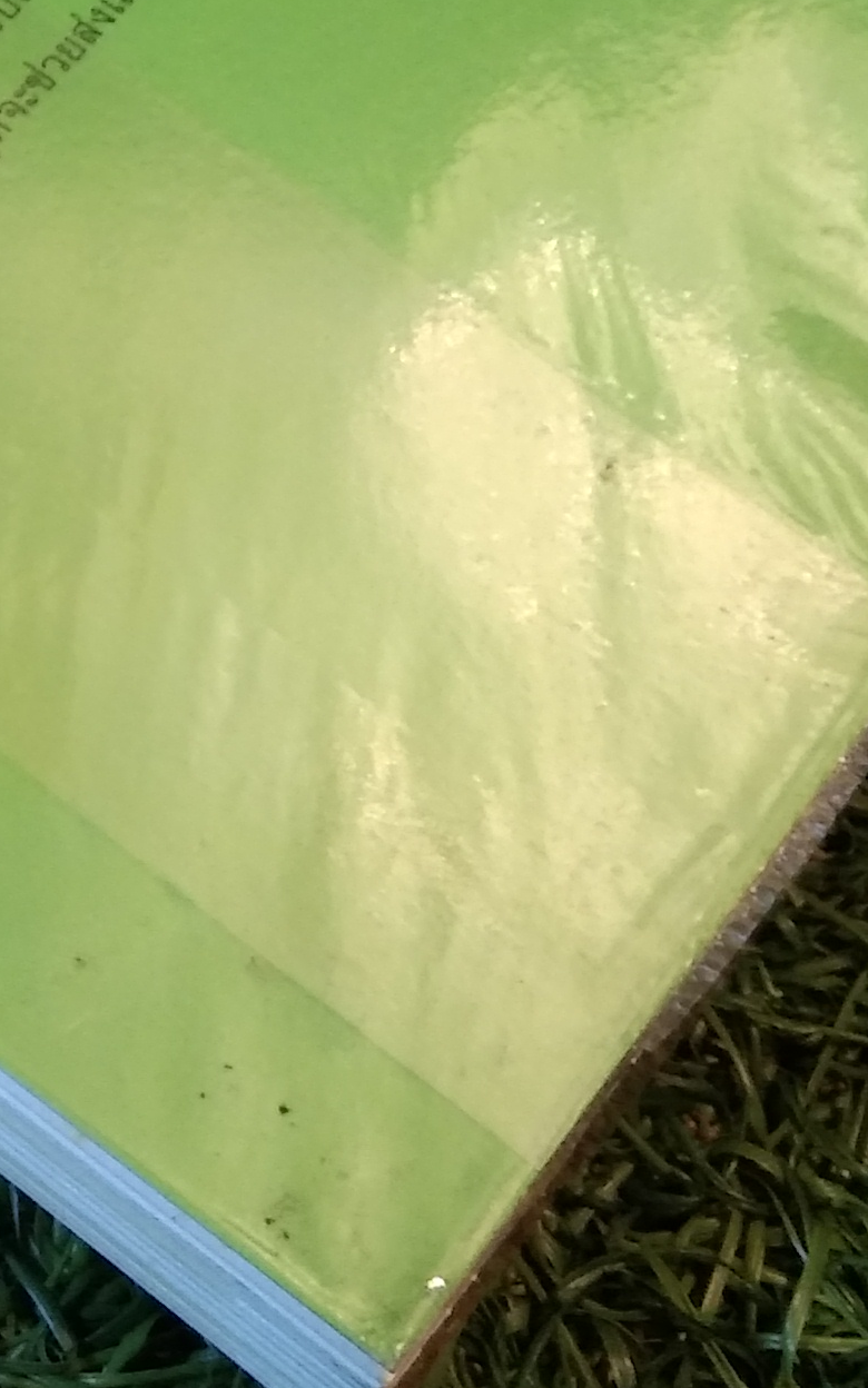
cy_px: -32
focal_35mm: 106
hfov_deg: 12.1
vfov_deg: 19.0
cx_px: -174
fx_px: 4012
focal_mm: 3.65
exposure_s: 1/25
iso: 648
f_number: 2.2
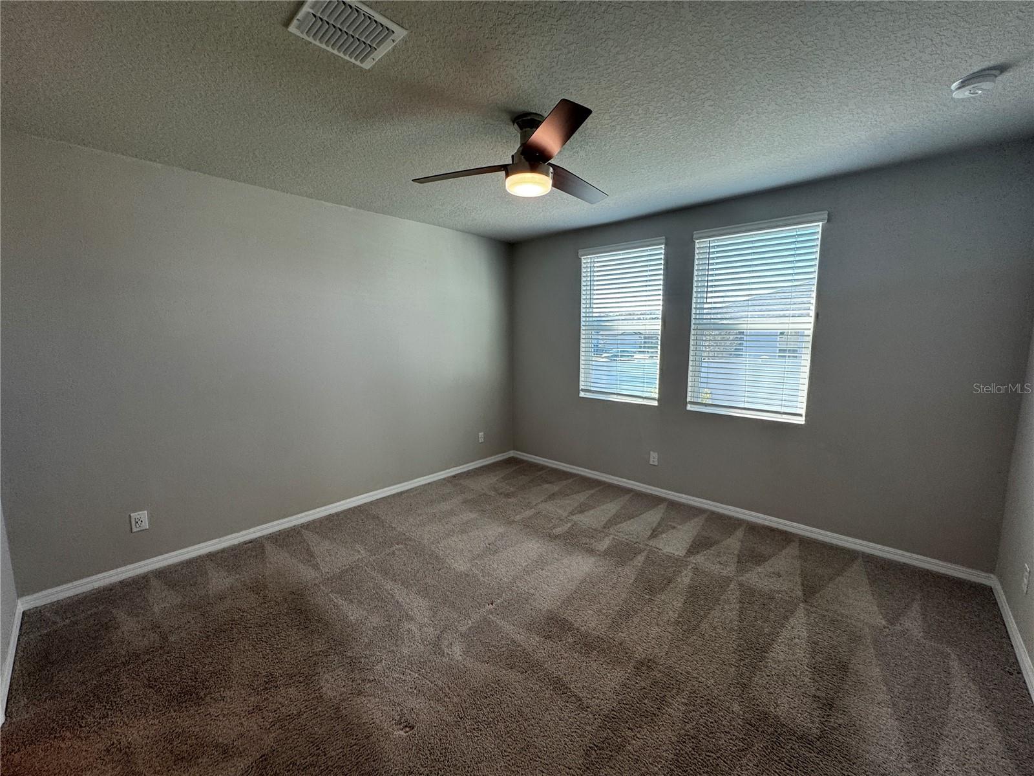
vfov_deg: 85.7
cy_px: 388
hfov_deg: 102.1
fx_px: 418
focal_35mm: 14
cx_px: 517
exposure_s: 1/120
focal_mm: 2.22
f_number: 2.2
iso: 80
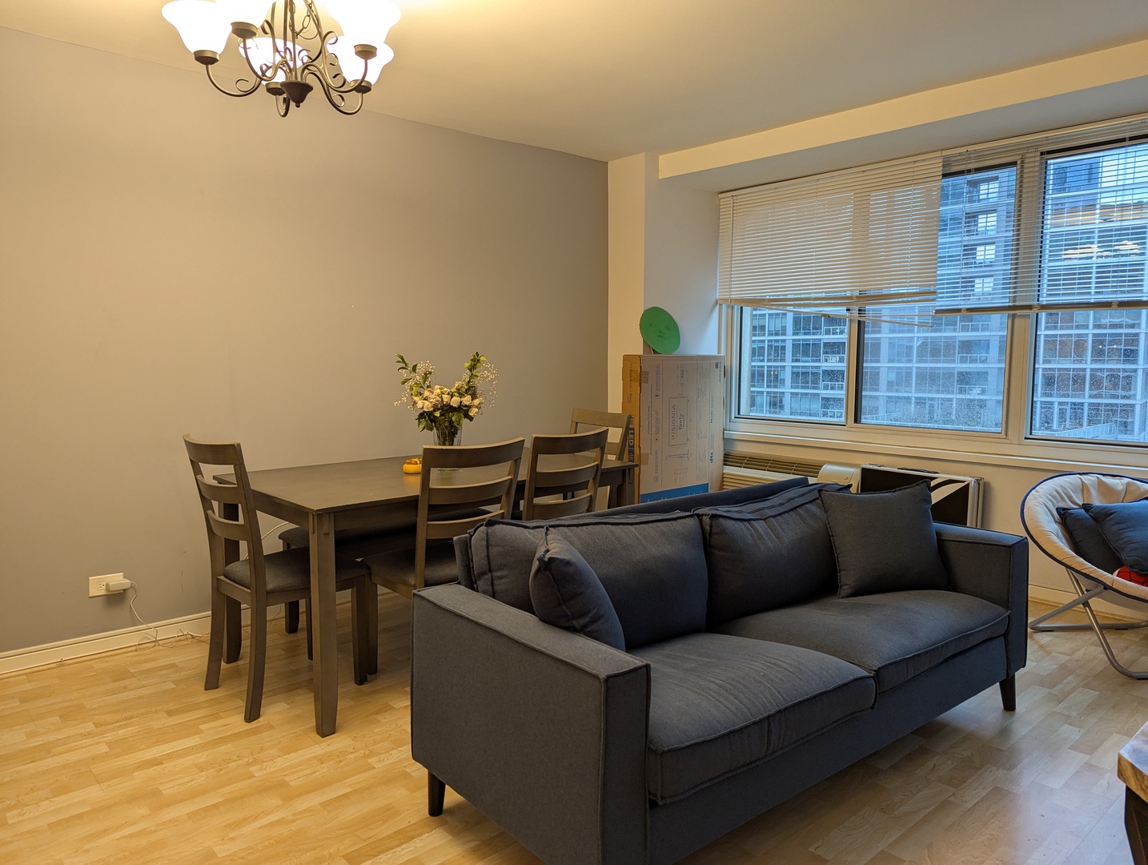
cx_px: 574
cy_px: 432
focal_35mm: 24
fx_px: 797
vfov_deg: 56.9
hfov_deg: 71.5
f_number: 1.85
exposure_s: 1/41.8
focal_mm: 6.81
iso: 114
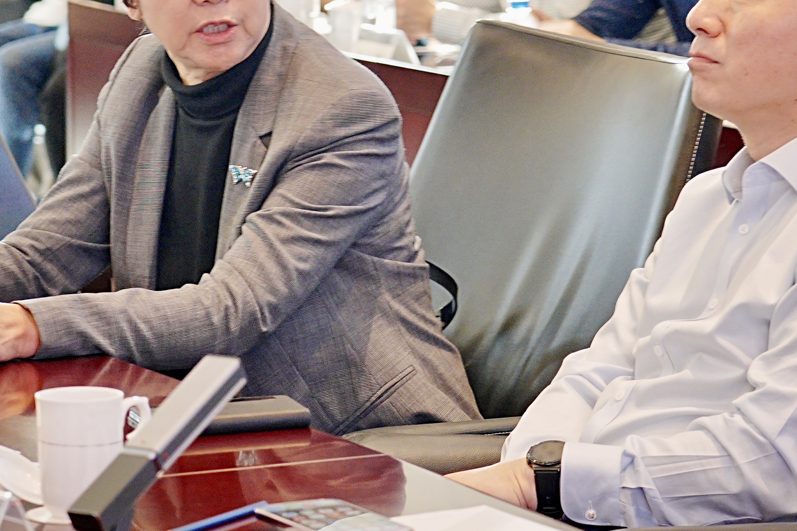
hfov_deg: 10.0
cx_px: 265
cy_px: 49
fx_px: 4538
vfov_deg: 6.7
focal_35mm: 205
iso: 1000
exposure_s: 1/50
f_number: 4
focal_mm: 67
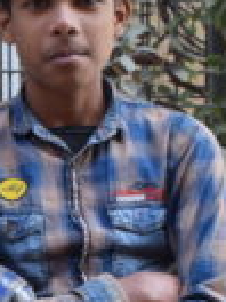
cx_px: -260
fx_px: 1602
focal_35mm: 184
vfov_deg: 10.5
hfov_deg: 7.7
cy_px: 382
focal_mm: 22
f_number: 7.1
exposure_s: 1/200
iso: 400
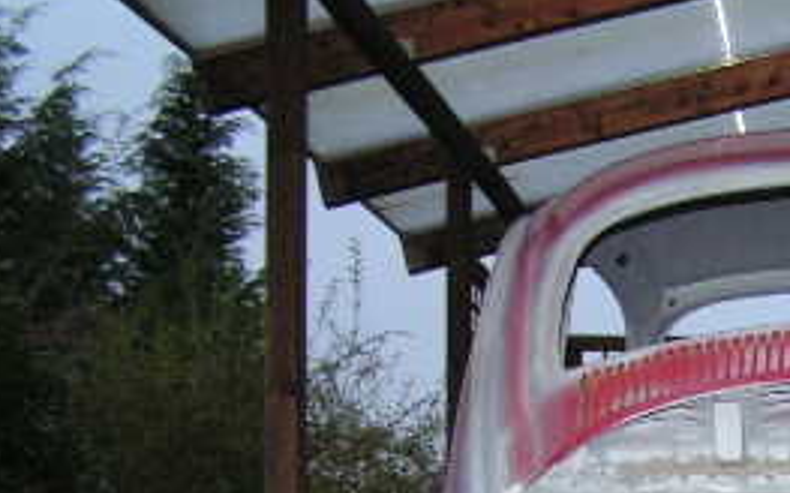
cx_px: 937
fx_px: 2109
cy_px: 667
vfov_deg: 12.8
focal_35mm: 98
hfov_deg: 20.0
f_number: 2.8
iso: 200
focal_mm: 6.3
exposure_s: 1/40
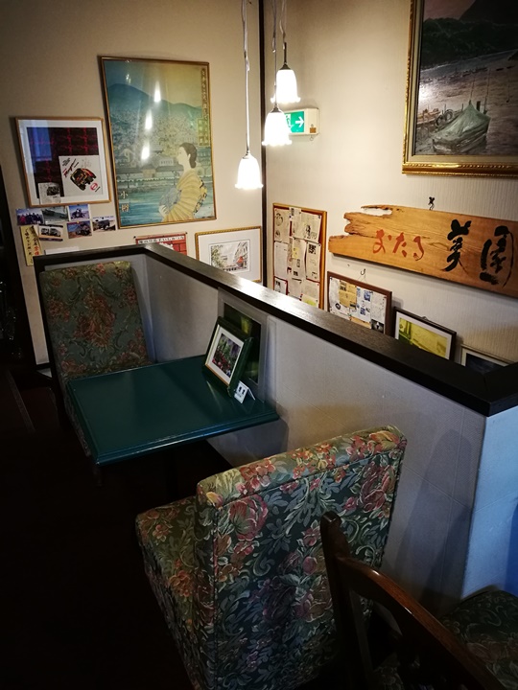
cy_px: 345
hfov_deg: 51.4
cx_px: 259
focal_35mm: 27
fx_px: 539
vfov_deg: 65.3
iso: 320
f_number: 2.2
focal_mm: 4.5
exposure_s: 1/33.3
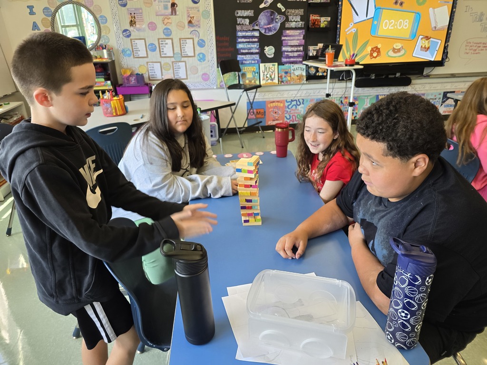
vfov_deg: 58.9
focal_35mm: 23
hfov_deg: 73.9
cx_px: 244
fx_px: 324
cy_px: 182
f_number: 1.7
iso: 160
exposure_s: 1/120
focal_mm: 6.3
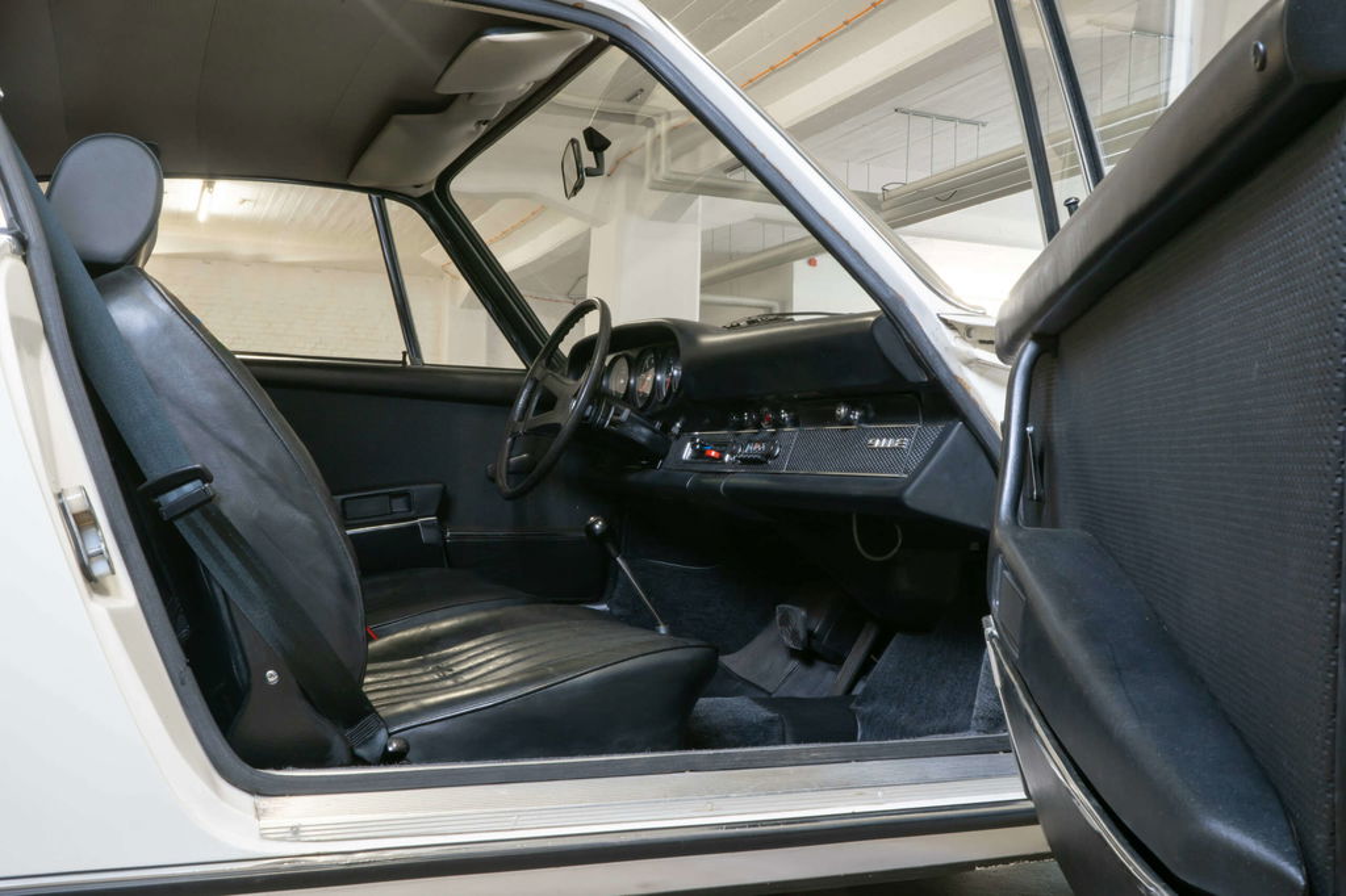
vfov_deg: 39.9
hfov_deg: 57.2
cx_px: 673
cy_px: 448
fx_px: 1233
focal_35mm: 33
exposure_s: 3.2
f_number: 25
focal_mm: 33
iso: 100
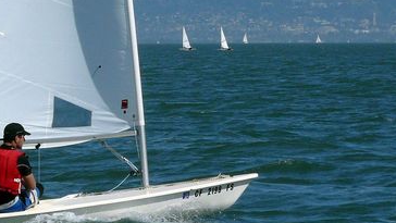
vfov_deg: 4.0
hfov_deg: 7.1
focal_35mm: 304
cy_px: 44
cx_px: 42
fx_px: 3193
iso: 100
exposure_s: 1/1000
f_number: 5.6
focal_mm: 21.2
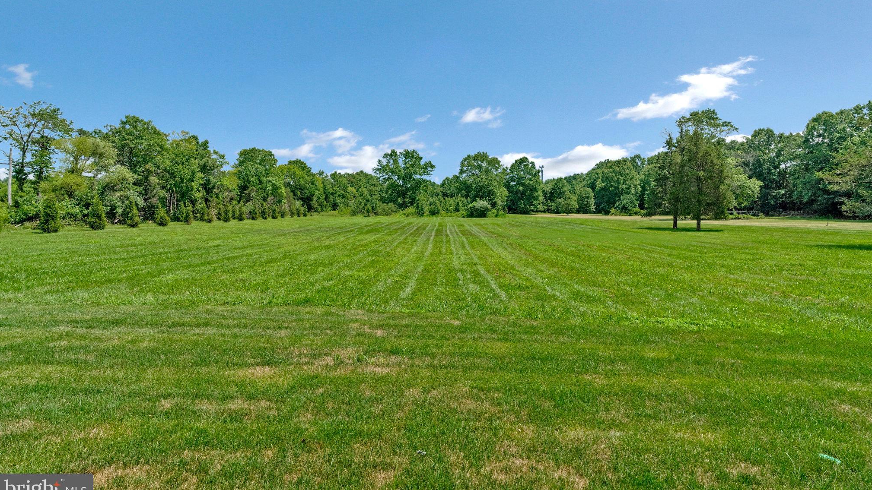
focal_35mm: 17
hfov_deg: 95.9
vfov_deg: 63.6
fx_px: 393
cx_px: 440
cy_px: 211
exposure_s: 1/3200
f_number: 7.1
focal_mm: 16
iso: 1250
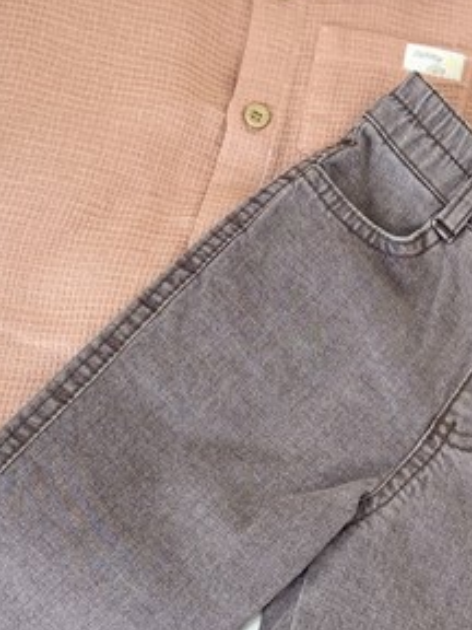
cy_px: 277
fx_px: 1618
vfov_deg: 22.0
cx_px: 288
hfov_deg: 16.6
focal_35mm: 89
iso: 100
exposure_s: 1/101
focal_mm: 6.76
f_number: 1.78
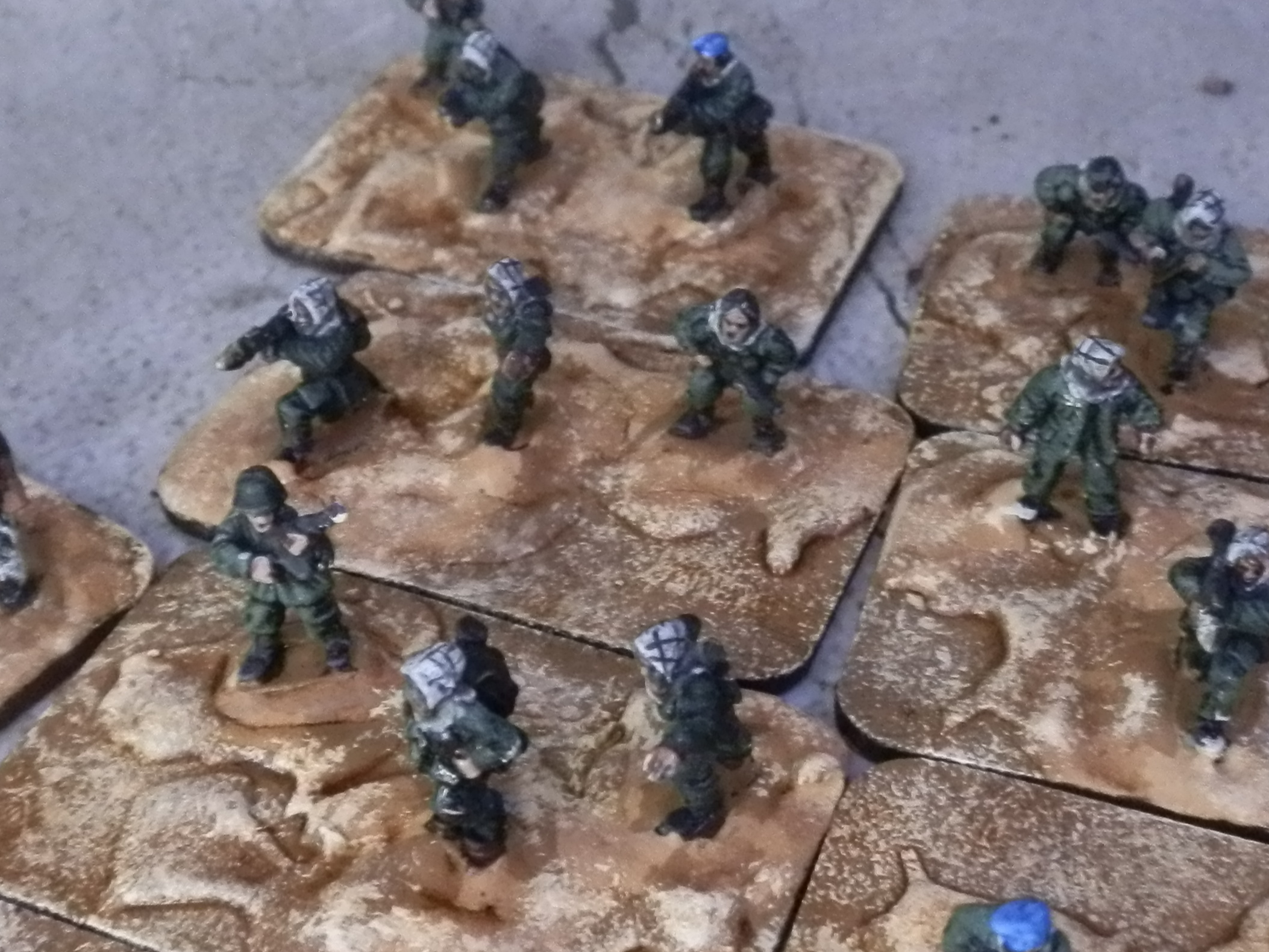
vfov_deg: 25.5
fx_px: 2090
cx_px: 626
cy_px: 313
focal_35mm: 57
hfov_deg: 33.8
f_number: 3.1
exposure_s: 1/100
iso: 400
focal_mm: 5
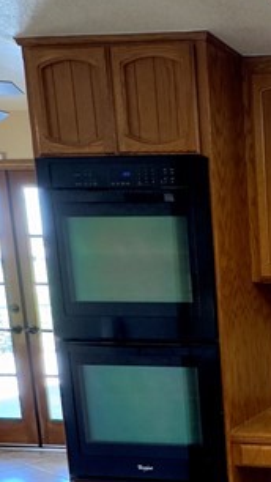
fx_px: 652
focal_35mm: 51
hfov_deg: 19.5
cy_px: 384
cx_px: 441
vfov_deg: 39.1
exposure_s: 1/60
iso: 200
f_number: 2.2
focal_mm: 2.22
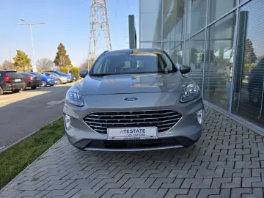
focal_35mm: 23
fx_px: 175
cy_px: 99
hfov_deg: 73.9
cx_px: 132
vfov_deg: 58.9
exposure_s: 1/1849
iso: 80
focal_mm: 6.3
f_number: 1.7
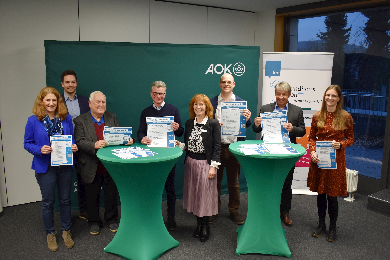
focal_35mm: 33
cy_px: 130
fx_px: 357
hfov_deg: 57.2
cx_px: 195
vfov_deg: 40.0
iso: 400
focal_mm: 22
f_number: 4
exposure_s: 1/60
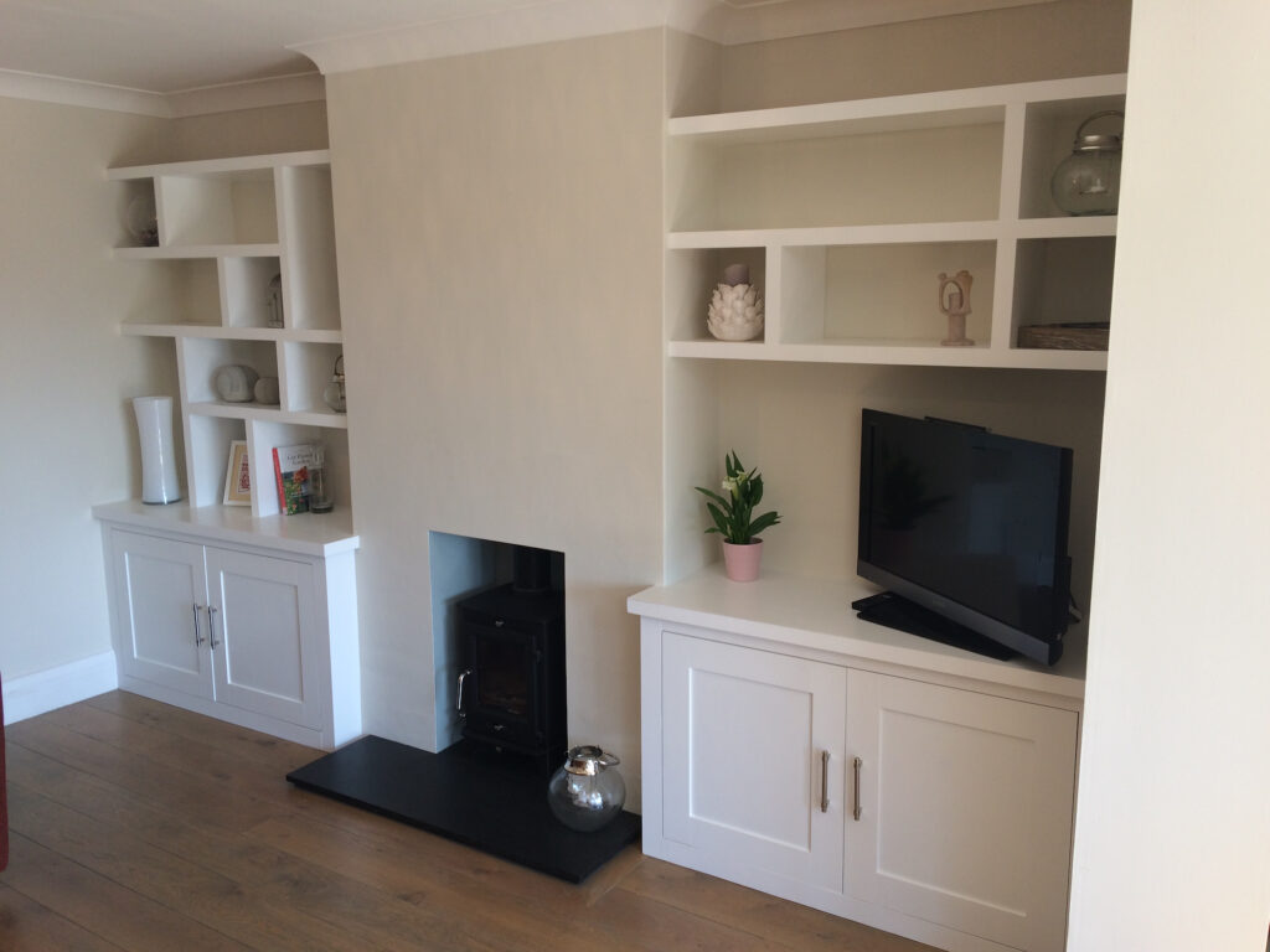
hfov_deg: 61.7
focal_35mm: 29
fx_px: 1064
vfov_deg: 48.2
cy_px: 476
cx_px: 635
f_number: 2.2
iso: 32
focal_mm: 4.15
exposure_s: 1/50
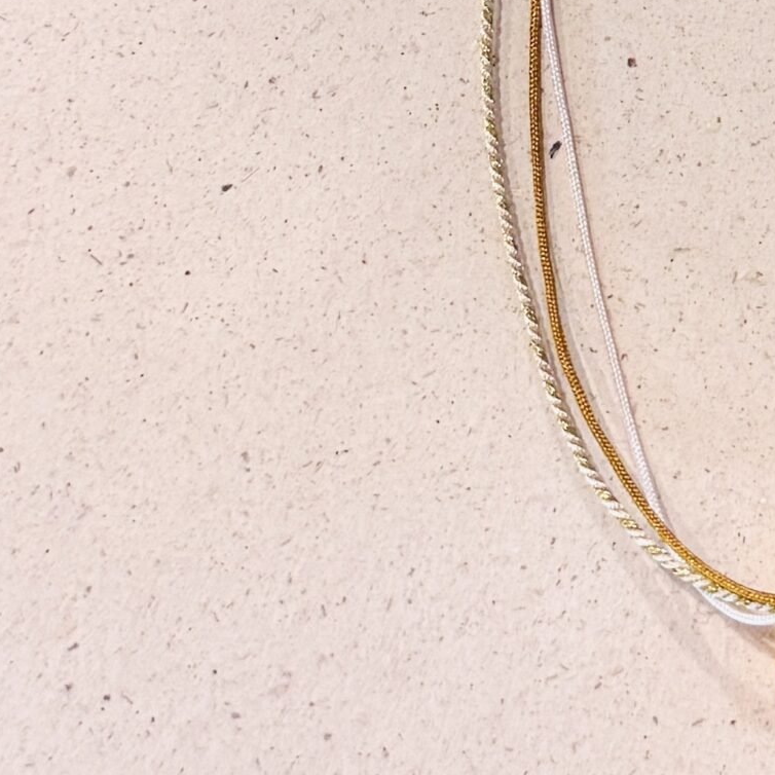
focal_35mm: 72
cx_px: 866
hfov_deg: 22.5
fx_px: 1824
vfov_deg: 21.9
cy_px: -195
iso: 200
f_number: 1.78
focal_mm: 6.76
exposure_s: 1/100
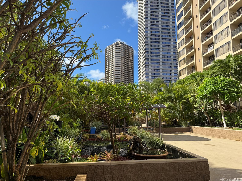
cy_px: 90
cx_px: 121
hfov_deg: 71.6
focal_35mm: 24
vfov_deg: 56.8
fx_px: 168
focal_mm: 6.76
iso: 80
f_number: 1.78
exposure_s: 1/2370
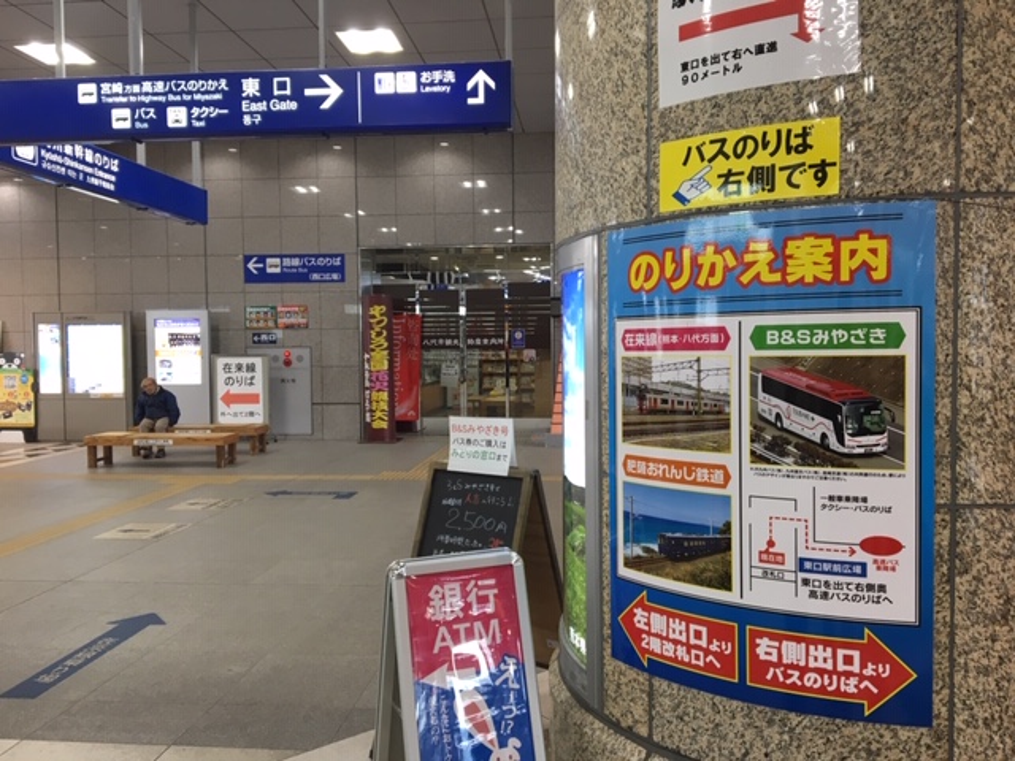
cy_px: 380
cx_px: 508
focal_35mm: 29
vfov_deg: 48.2
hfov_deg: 61.7
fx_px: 850
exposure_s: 1/30
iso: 50
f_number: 2.2
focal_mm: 4.15
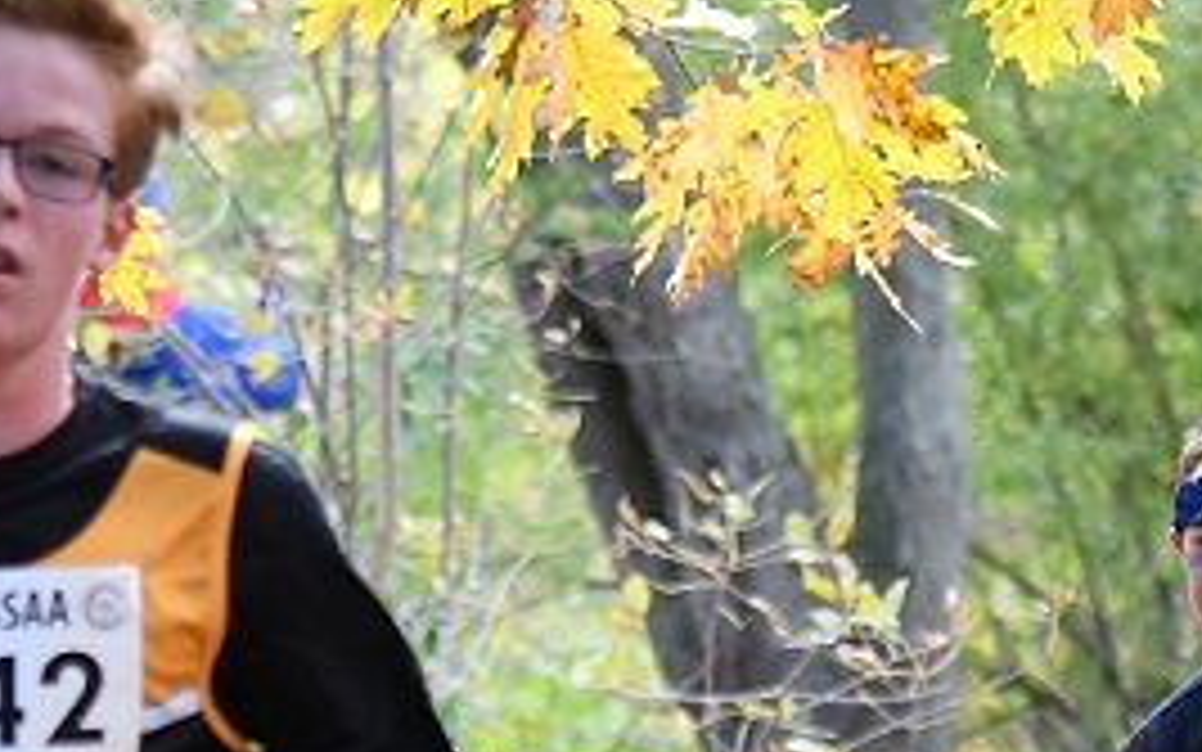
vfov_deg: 3.6
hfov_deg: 5.8
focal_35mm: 363
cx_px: -194
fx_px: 11894
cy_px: 1234
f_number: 2.8
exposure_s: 1/1000
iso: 1250
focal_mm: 70
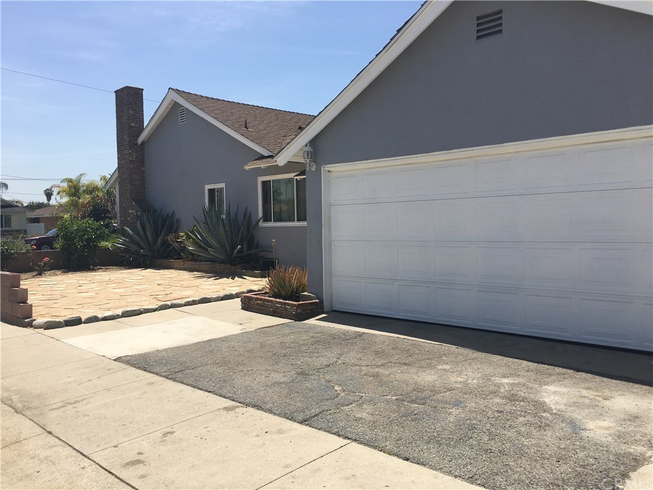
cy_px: 245
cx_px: 326
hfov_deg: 61.7
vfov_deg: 48.2
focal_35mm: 29
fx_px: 547
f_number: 2.2
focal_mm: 4.15
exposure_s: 1/2079
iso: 25
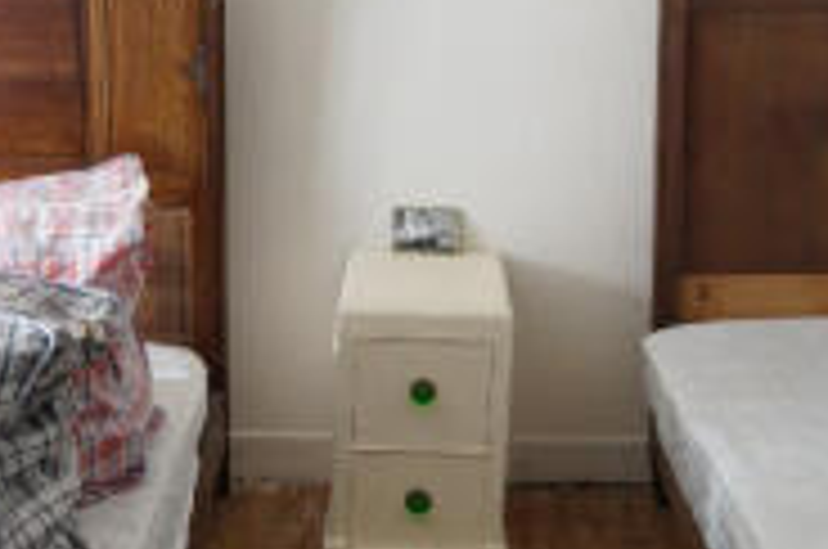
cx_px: 432
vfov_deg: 19.4
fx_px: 1607
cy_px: 218
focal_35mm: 70
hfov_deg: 28.9
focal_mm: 18
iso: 200
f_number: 3.5
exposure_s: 1/40
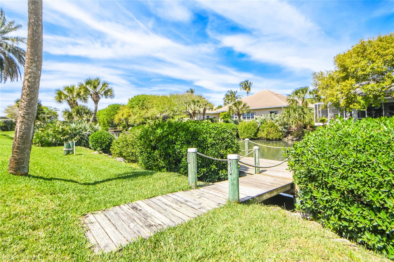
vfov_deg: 77.3
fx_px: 164
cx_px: 197
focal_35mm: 15
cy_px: 131
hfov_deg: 100.4
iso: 100
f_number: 7.1
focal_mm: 10
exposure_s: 1/250
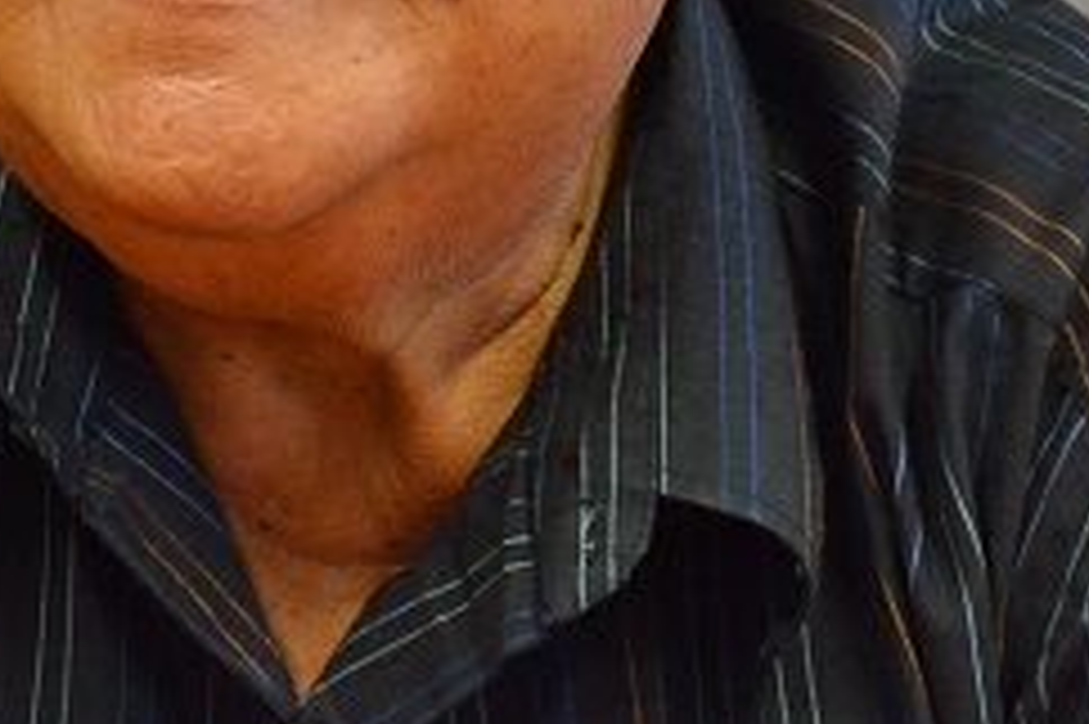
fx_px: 14207
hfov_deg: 4.4
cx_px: 322
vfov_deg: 2.9
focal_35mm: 470
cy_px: -187
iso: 4000
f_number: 5.6
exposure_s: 1/100
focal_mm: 116
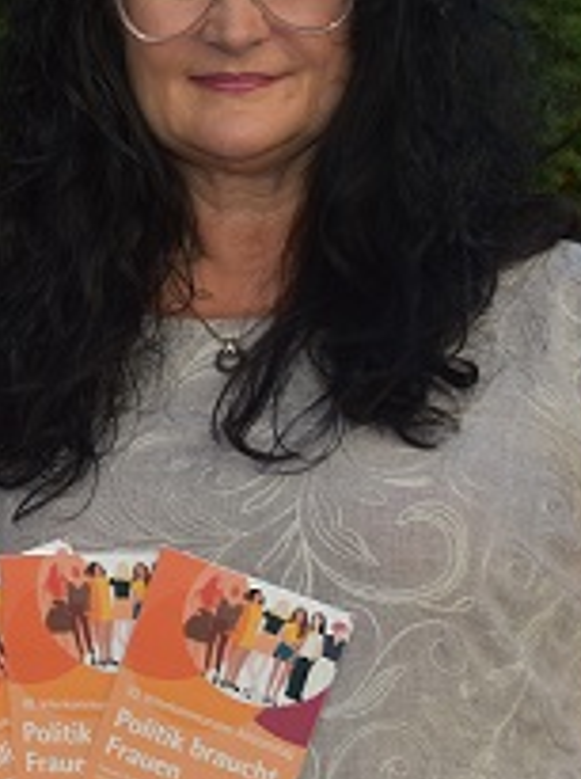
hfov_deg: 10.5
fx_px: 2975
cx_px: -444
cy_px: 384
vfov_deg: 14.9
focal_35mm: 133
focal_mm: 29
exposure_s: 1/250
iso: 100
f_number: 6.3
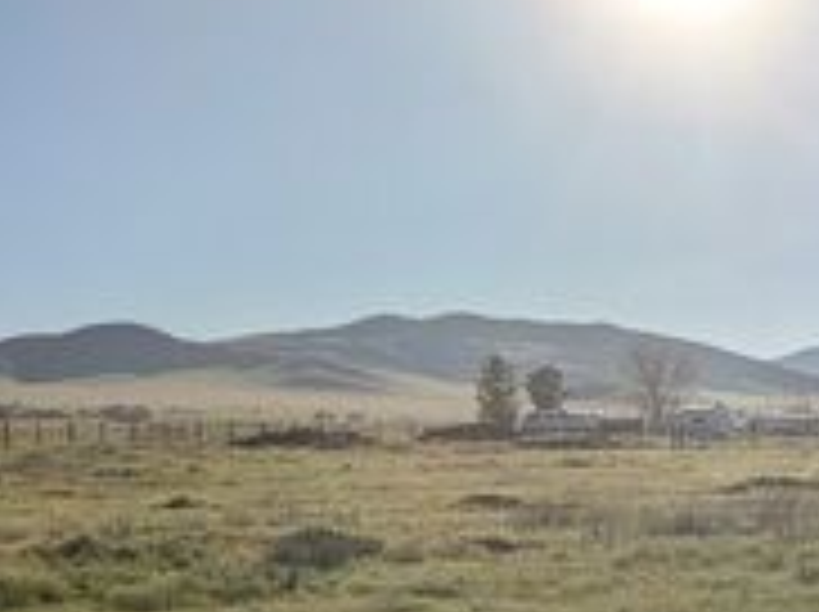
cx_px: 1044
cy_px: 592
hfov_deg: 25.6
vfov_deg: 21.5
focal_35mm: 66
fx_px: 1559
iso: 53
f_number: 1.7
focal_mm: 4.53
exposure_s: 1/10870
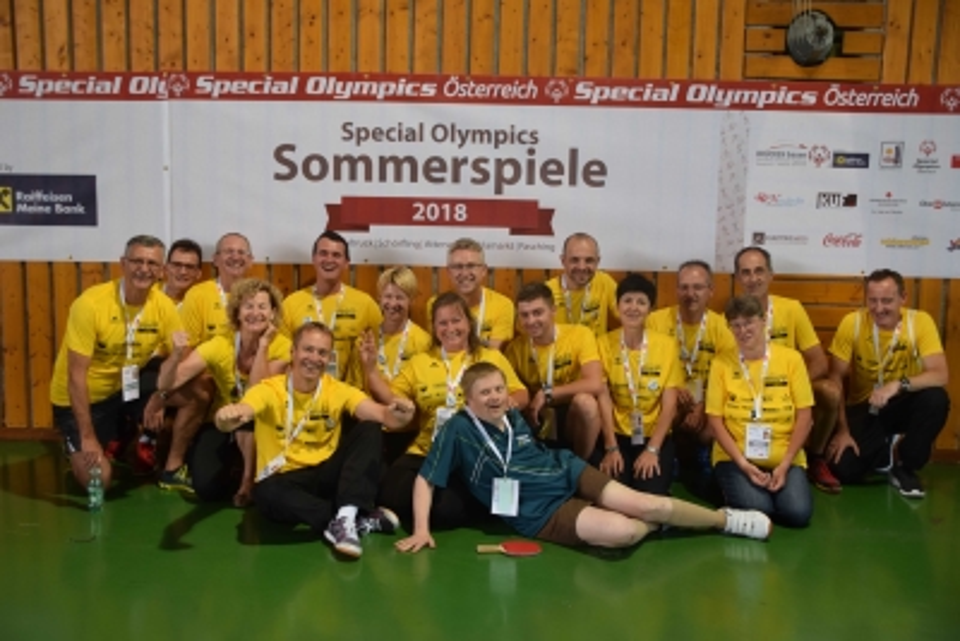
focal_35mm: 36
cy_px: 320
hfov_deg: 53.1
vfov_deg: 36.9
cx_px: 480
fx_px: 960
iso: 560
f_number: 4
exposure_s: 1/60
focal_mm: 24
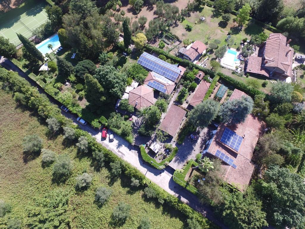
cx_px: 152
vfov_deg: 66.0
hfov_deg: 81.7
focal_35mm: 20
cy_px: 114
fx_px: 176
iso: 100
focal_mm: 3.61
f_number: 2.8
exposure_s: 1/374
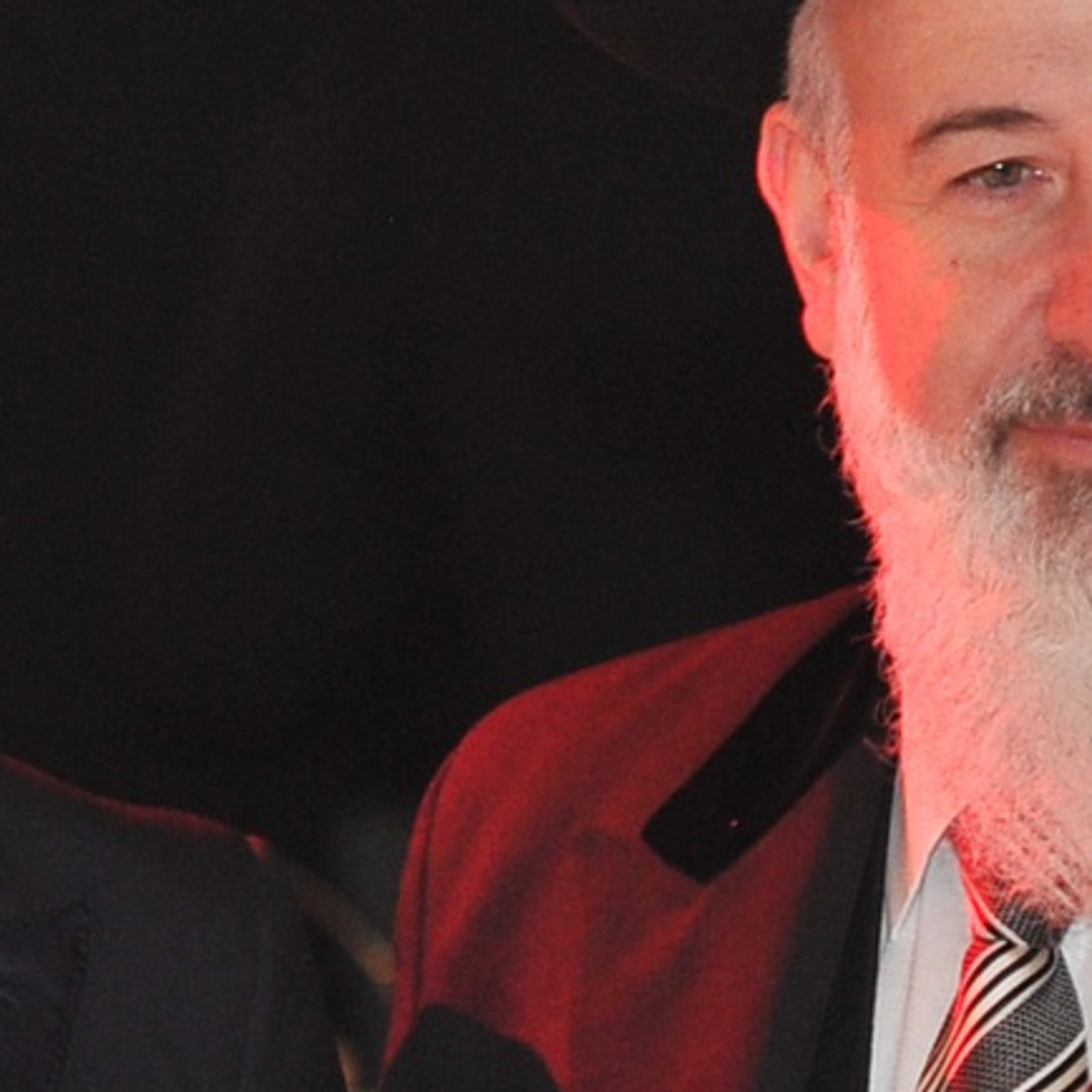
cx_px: 259
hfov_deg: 2.6
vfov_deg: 2.6
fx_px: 24162
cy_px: 1267
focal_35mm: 677
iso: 1600
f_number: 2.8
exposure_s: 1/160
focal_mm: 135
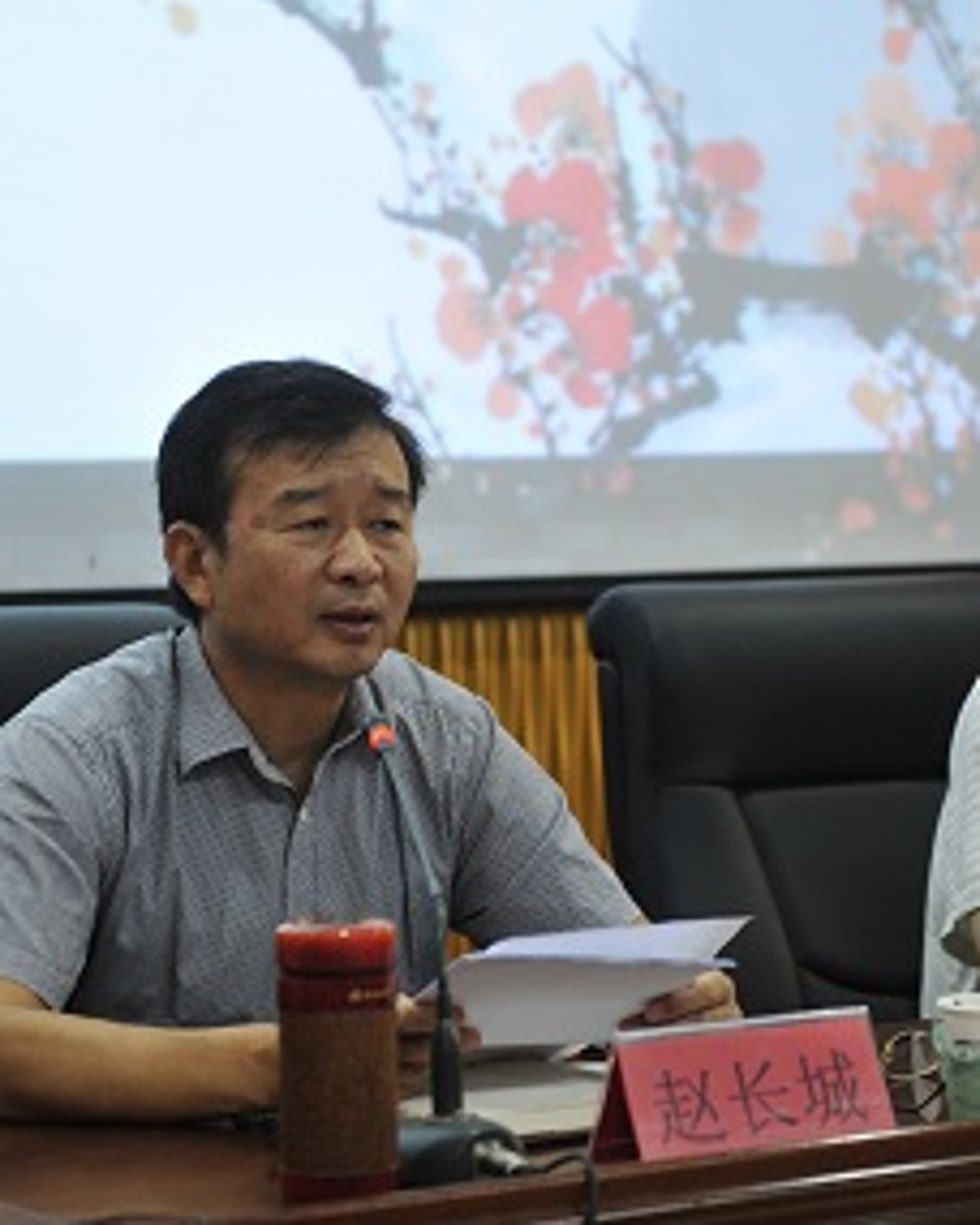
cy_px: 597
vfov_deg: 17.8
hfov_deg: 14.3
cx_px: 527
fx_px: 3916
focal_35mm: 108
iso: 1600
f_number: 3.2
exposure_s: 1/50
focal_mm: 70
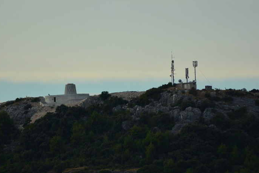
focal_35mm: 585
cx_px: 122
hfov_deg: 3.5
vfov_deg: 2.4
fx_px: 4210
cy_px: 87
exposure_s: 1/1000
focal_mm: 300
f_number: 5.6
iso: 400
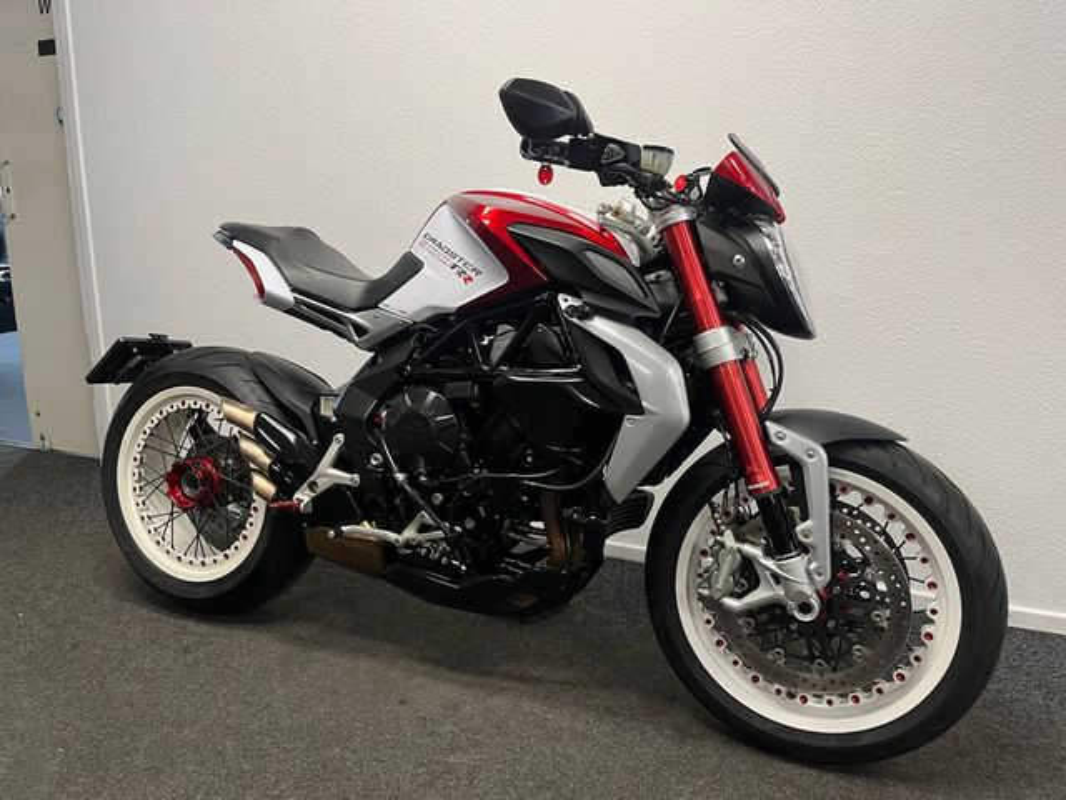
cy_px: 400
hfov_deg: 67.3
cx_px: 533
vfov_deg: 53.1
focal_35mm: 26
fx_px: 801
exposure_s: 1/50
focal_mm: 5.1
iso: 80
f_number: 1.6
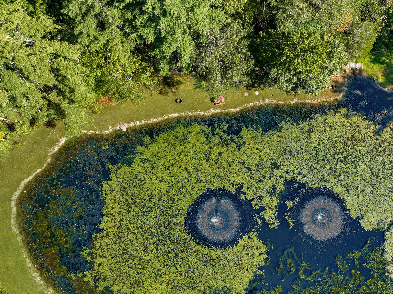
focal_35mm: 36
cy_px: 200
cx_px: 288
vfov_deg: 39.1
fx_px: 409
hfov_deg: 49.6
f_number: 2.8
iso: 100
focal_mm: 12.29
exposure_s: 1/40
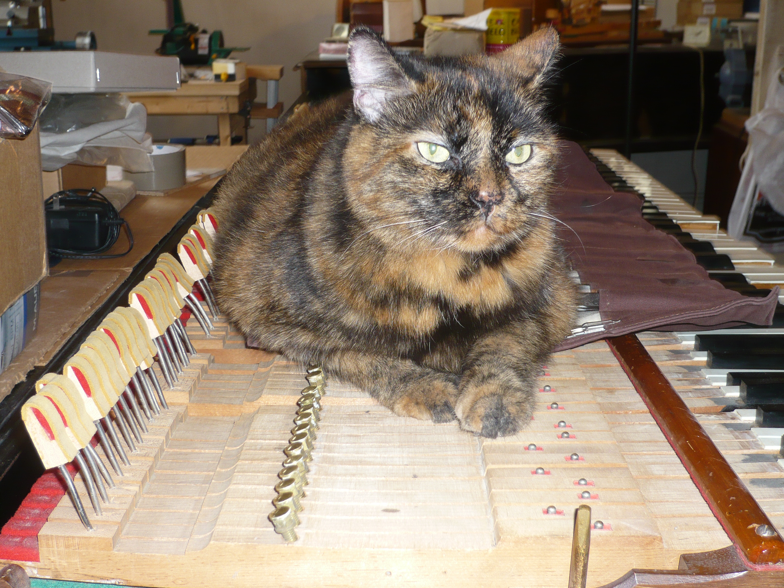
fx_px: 974
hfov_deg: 43.9
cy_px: 294
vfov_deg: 33.6
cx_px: 392
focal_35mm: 43
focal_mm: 7
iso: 100
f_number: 3.4
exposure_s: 1/30
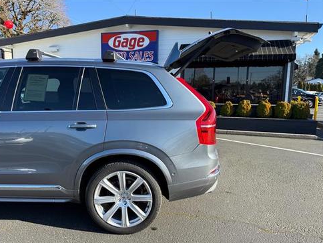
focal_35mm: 25
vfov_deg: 54.9
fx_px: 233
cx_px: 159
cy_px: 125
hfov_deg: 69.4
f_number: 1.78
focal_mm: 6.76
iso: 80
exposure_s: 1/1314
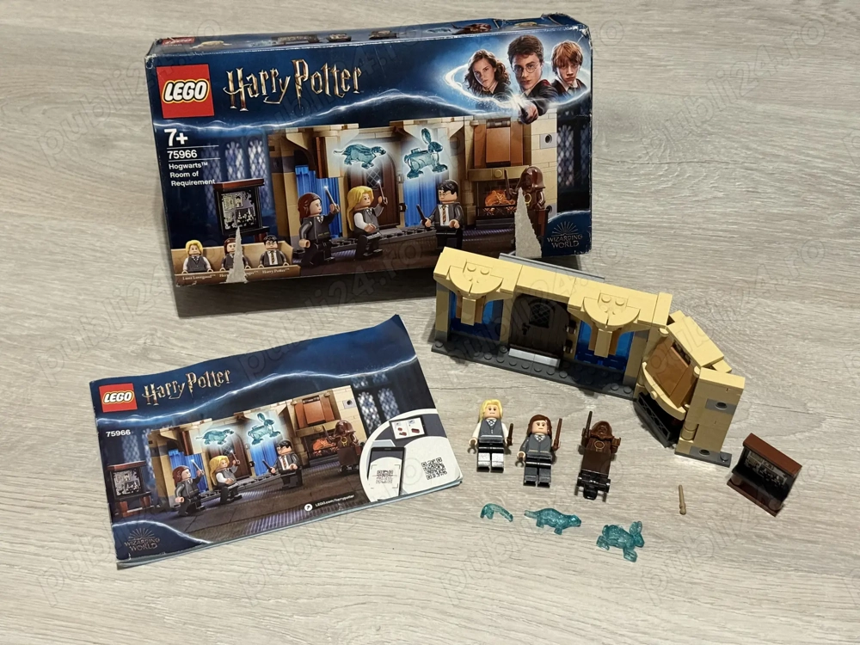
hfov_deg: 39.7
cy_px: 322
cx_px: 430
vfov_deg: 30.3
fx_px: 1193
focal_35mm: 48
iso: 320
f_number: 1.78
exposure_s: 1/33
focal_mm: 6.76
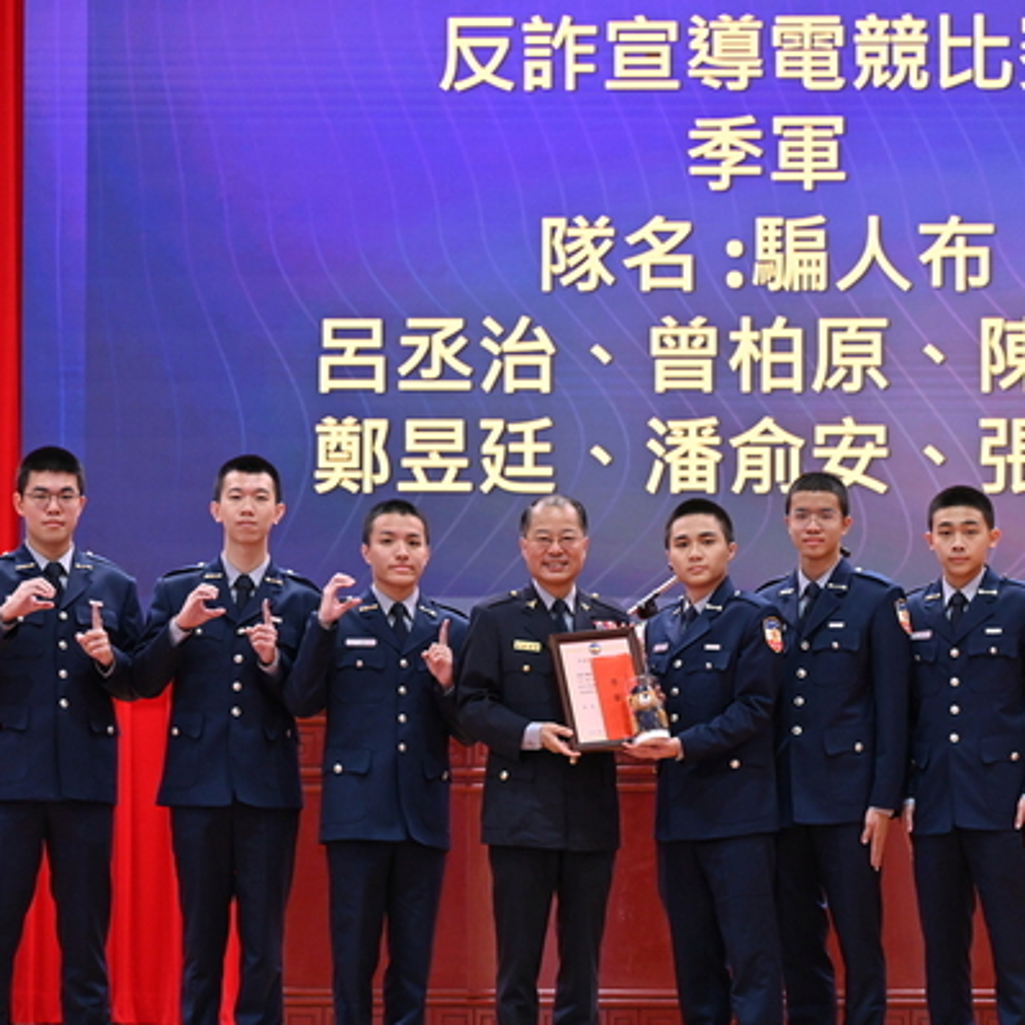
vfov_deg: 10.7
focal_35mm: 164
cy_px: 543
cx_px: 511
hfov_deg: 10.7
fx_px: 5494
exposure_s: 1/160
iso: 1600
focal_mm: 110
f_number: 5
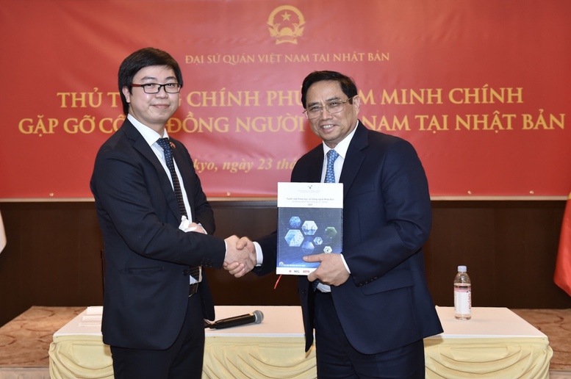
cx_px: 286
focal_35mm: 38
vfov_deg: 35.0
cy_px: 190
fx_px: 602
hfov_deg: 50.7
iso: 1250
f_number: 4.5
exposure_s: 1/125
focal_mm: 38
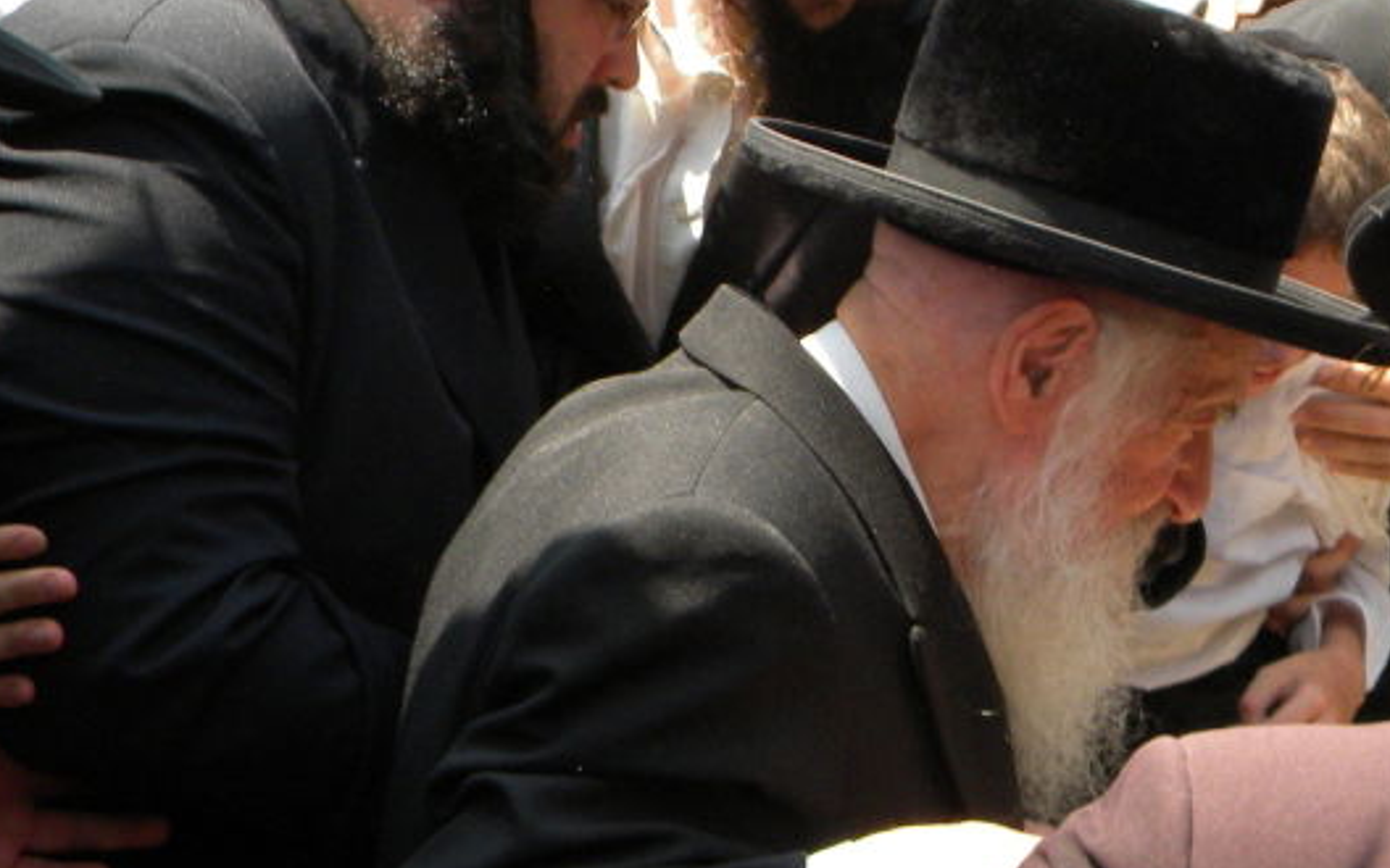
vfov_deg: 17.6
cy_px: 392
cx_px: 1235
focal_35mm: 74
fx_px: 2803
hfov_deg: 26.9
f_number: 3.7
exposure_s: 1/500
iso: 156
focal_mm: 6.4
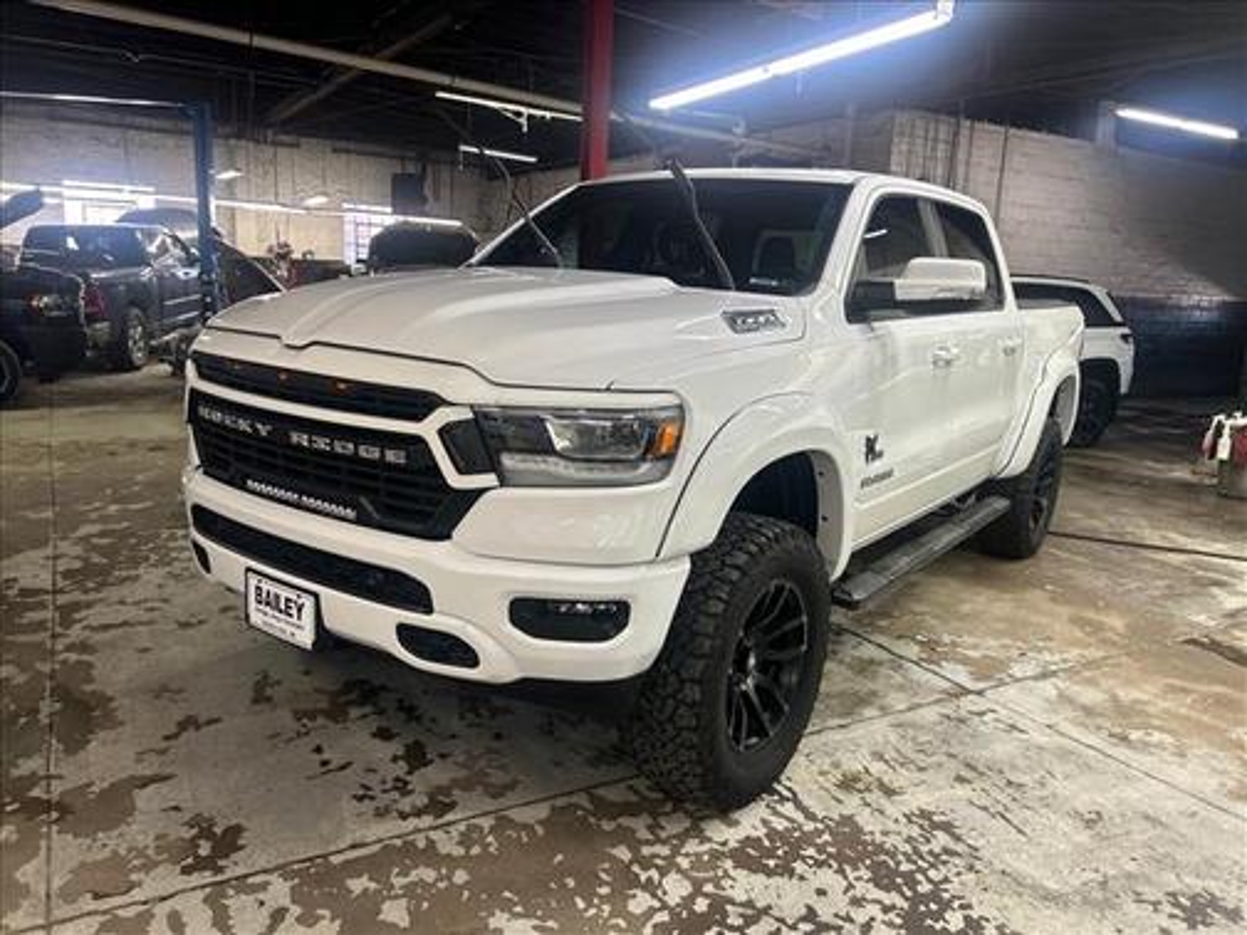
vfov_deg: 53.1
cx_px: 624
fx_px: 937
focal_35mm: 26
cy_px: 468
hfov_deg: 67.3
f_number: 1.5
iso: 80
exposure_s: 1/60
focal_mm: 5.7
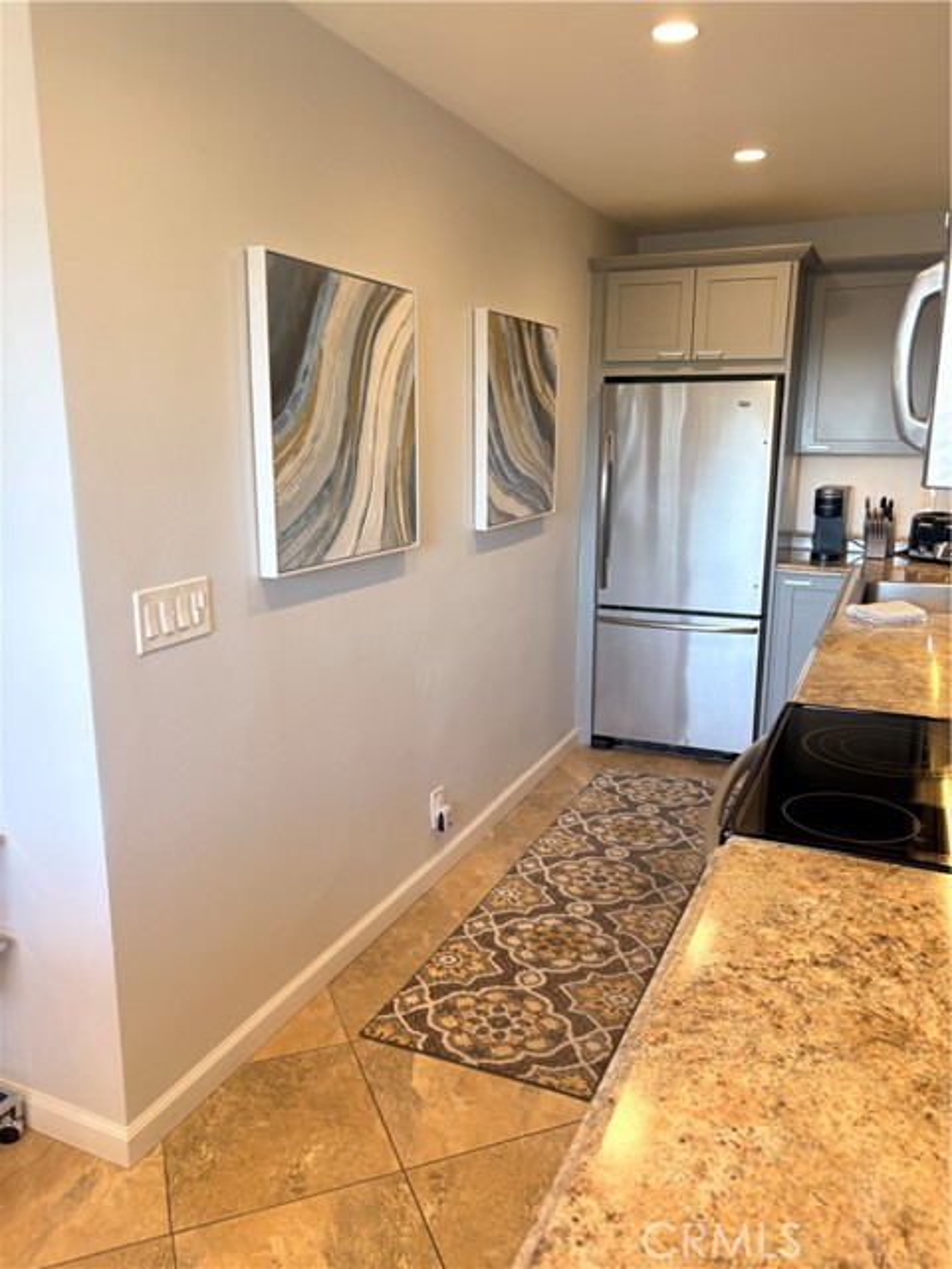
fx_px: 953
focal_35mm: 26
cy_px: 634
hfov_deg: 53.1
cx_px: 476
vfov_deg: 67.3
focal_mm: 5.96
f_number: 1.6
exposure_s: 1/60
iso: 80
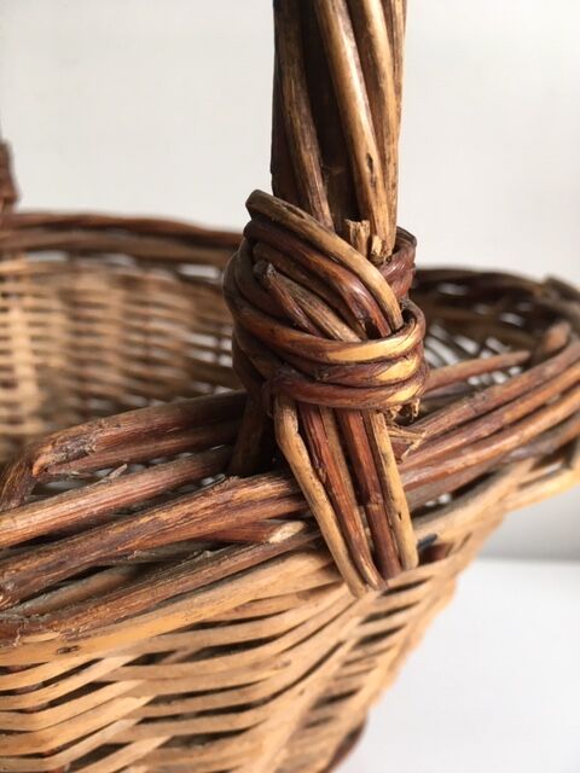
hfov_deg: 48.2
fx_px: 648
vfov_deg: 61.7
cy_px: 386
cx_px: 290
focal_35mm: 29
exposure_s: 1/33
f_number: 2.2
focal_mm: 4.15
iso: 32
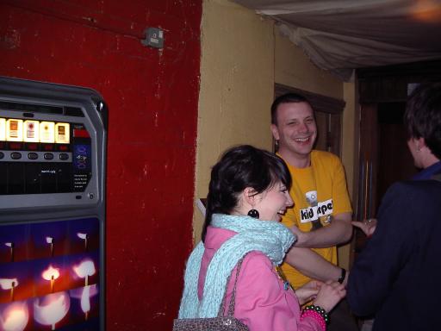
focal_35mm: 38
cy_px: 166
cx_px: 220
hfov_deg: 49.0
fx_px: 484
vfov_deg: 37.7
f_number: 2.6
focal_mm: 5.8
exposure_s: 1/60
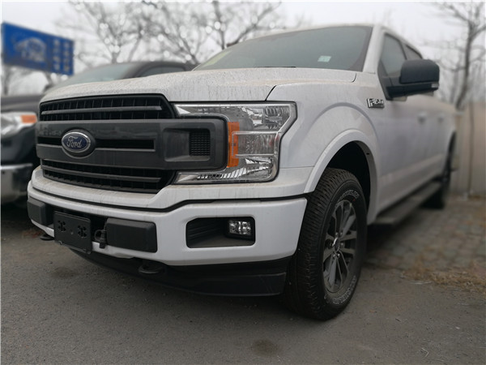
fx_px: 379
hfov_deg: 65.3
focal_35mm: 27
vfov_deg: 51.4
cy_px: 182
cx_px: 243
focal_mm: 4.5
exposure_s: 1/330
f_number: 4
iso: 50
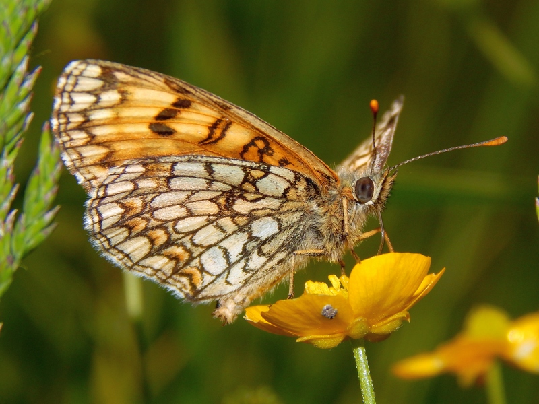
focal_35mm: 162
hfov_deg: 12.2
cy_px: 202
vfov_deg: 9.2
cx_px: 270
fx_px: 2522
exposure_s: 1/640
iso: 125
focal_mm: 28.7
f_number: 10.1
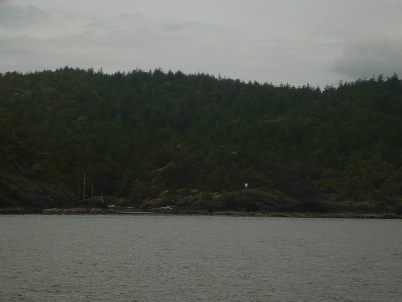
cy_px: 151
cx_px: 201
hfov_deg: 18.7
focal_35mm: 105
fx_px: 1219
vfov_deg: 14.1
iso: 100
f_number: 5
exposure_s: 1/1000
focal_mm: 17.4
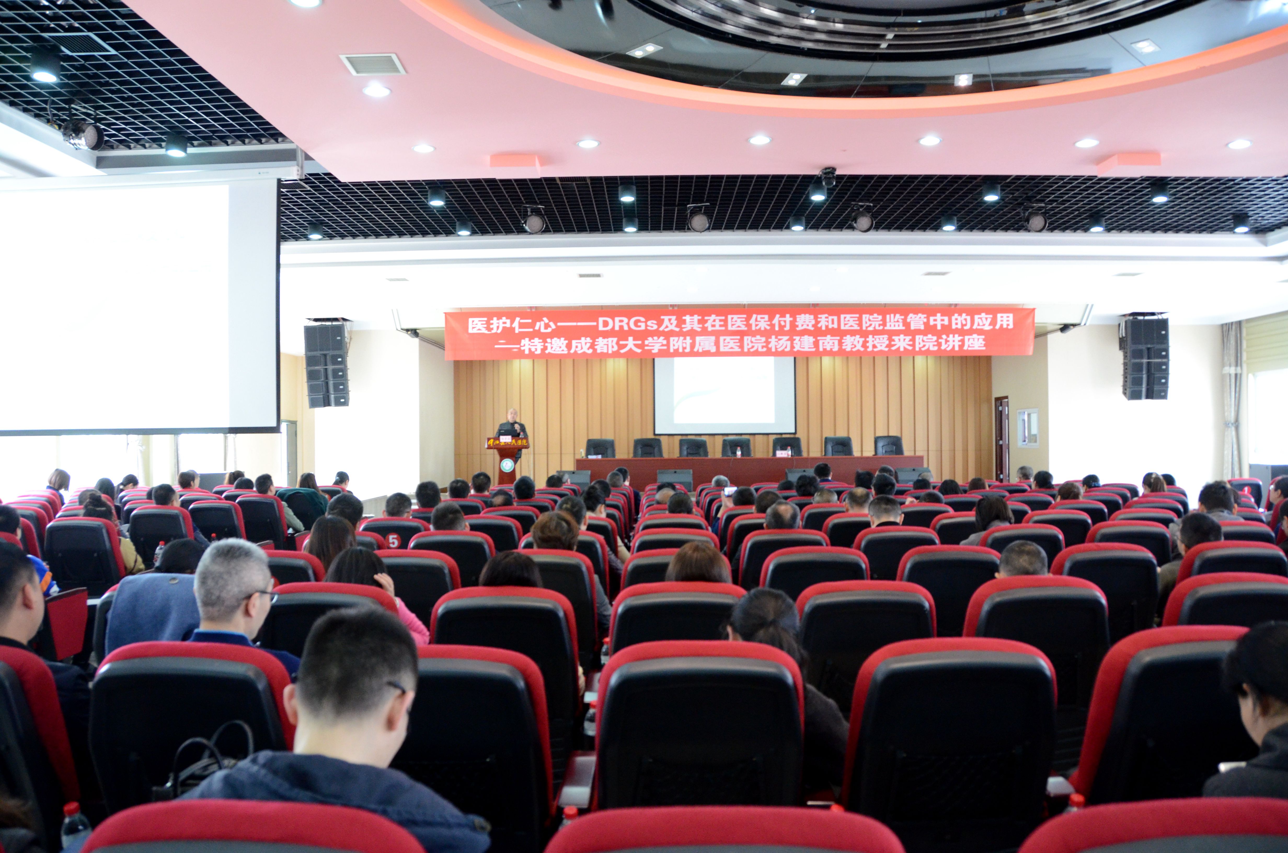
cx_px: 644
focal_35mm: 27
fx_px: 964
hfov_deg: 67.5
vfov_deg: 47.7
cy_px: 426
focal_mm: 18
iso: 2000
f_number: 4
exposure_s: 1/60
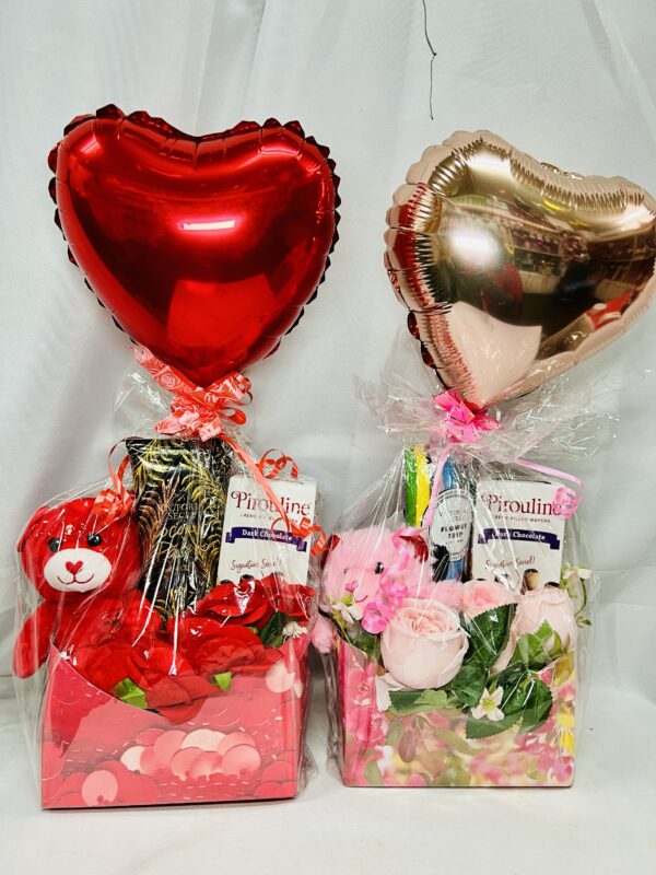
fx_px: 657
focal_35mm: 26
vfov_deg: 67.3
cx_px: 328
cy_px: 438
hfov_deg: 53.1
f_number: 1.5
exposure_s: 1/60
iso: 100
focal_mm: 5.7
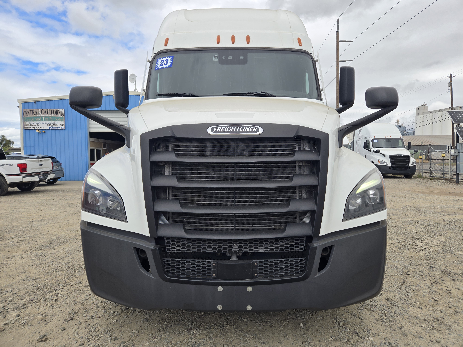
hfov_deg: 73.9
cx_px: 232
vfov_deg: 58.9
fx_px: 308
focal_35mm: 23
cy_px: 174
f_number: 1.8
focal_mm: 5.4
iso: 25
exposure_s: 1/1186
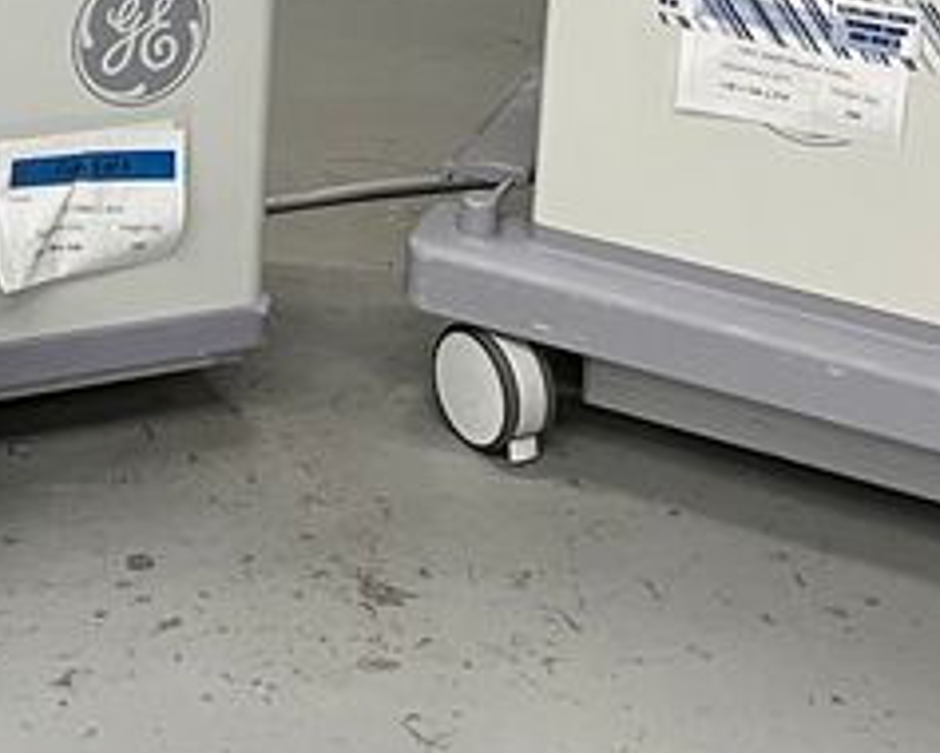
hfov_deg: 16.9
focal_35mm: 107
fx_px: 2979
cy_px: -567
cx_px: -262
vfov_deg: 13.1
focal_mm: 5.1
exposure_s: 1/66
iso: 125
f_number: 1.6
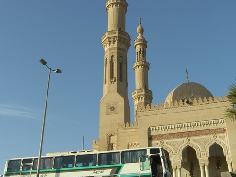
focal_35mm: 46
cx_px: 148
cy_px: 81
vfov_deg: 31.5
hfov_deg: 40.9
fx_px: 314
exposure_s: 1/200
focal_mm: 7.4
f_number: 7.1
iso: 50
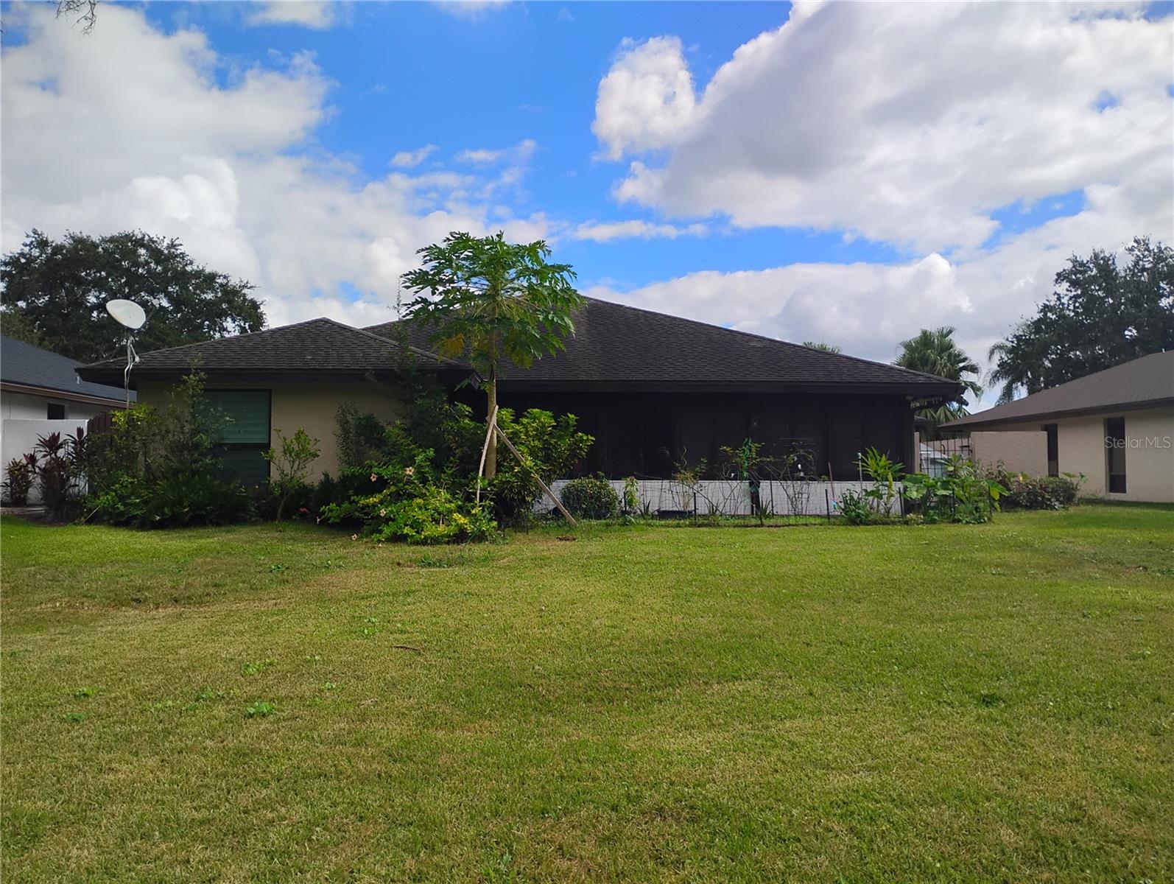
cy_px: 442
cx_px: 587
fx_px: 951
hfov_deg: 63.4
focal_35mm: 28
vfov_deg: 49.9
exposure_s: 1/1338
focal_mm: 4.26
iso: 100
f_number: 1.8
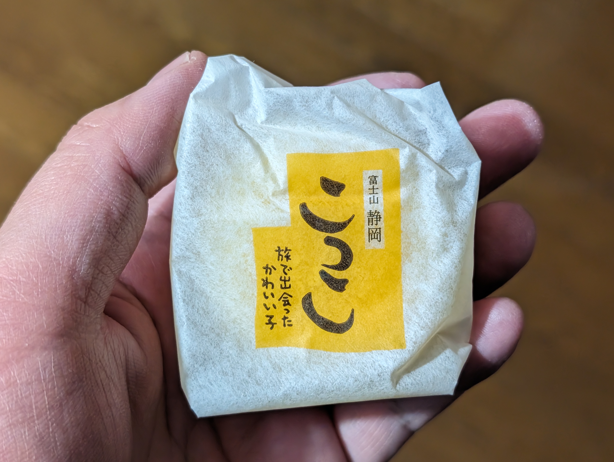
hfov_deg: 38.9
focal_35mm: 49
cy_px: 231
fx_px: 870
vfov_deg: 29.7
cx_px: 307
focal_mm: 6.9
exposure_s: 1/59.8
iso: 420
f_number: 1.68
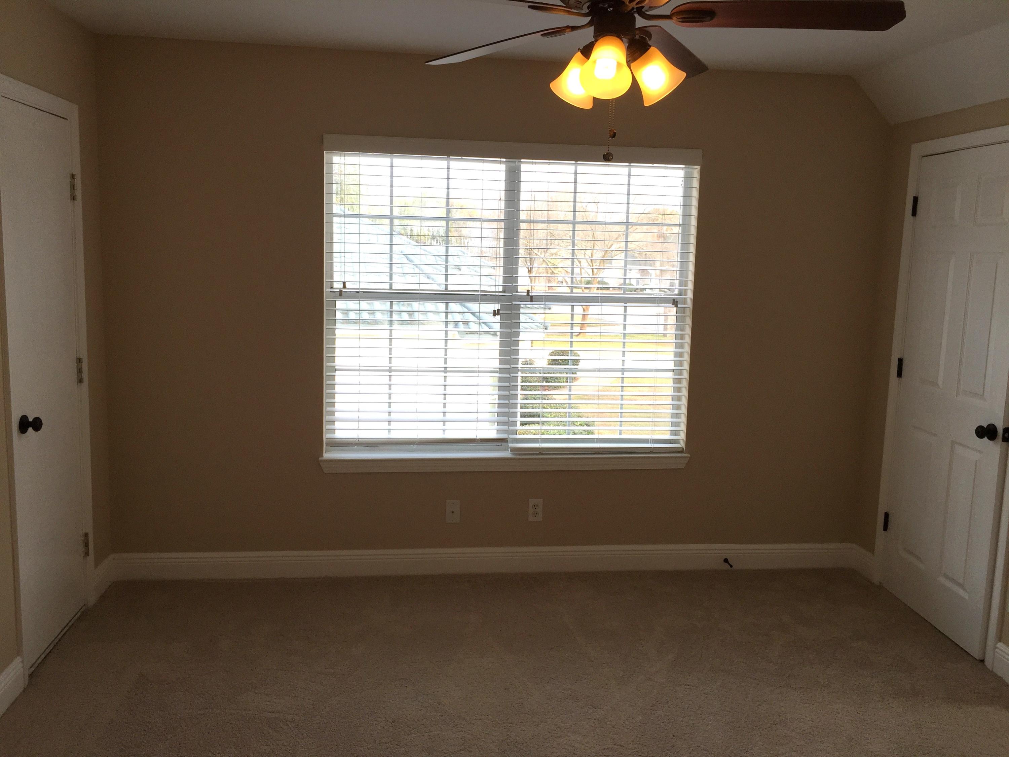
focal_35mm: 29
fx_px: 845
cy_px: 378
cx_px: 504
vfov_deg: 48.2
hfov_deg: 61.7
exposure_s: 1/120
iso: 32
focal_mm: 4.15
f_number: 2.2
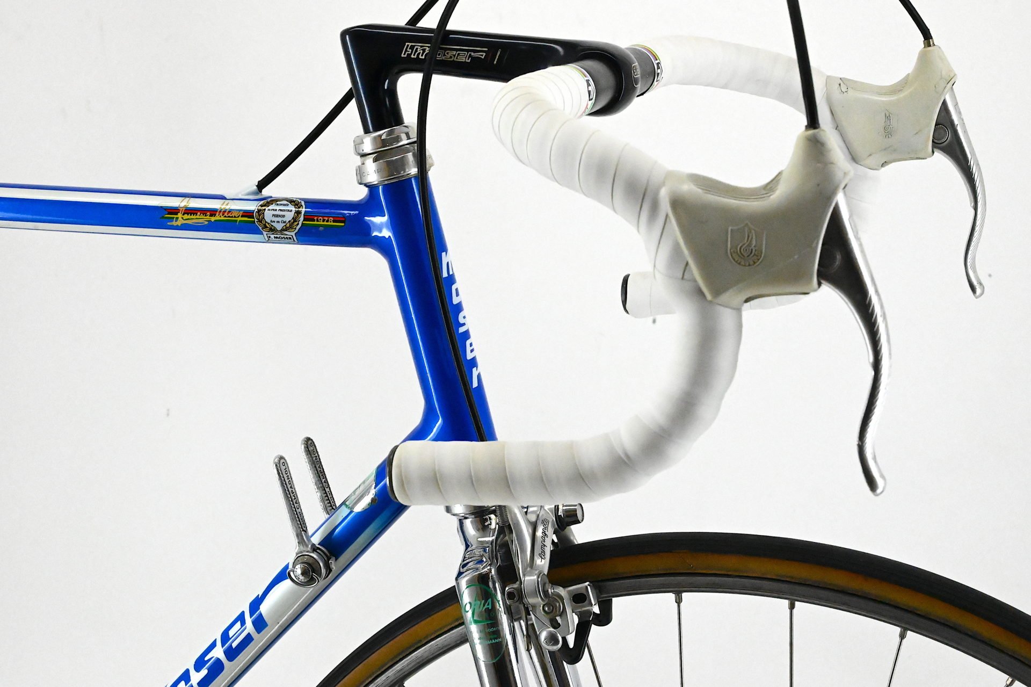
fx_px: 2004
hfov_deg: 28.9
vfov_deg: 19.4
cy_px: 344
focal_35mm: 70
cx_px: 516
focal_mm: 70
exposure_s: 1/640
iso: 22800
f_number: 20
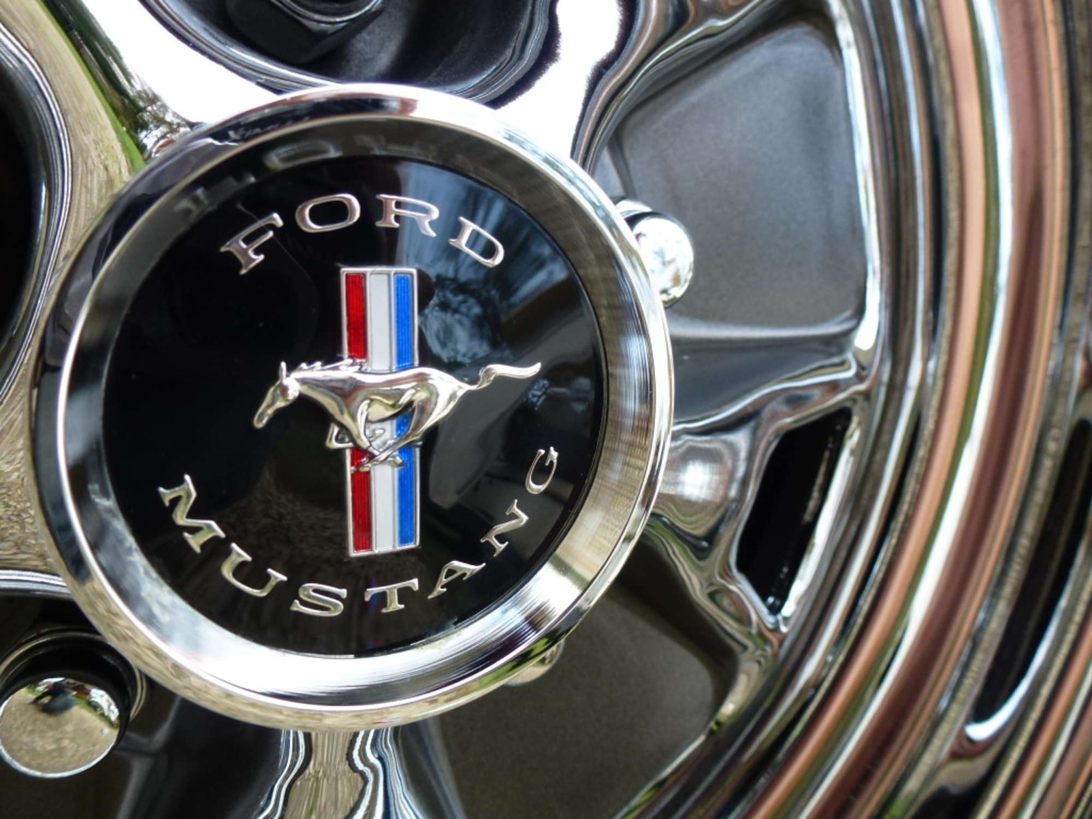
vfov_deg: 56.8
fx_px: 757
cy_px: 410
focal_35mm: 24
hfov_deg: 71.6
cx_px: 546
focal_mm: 4.3
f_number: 3.3
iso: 100
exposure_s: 1/60
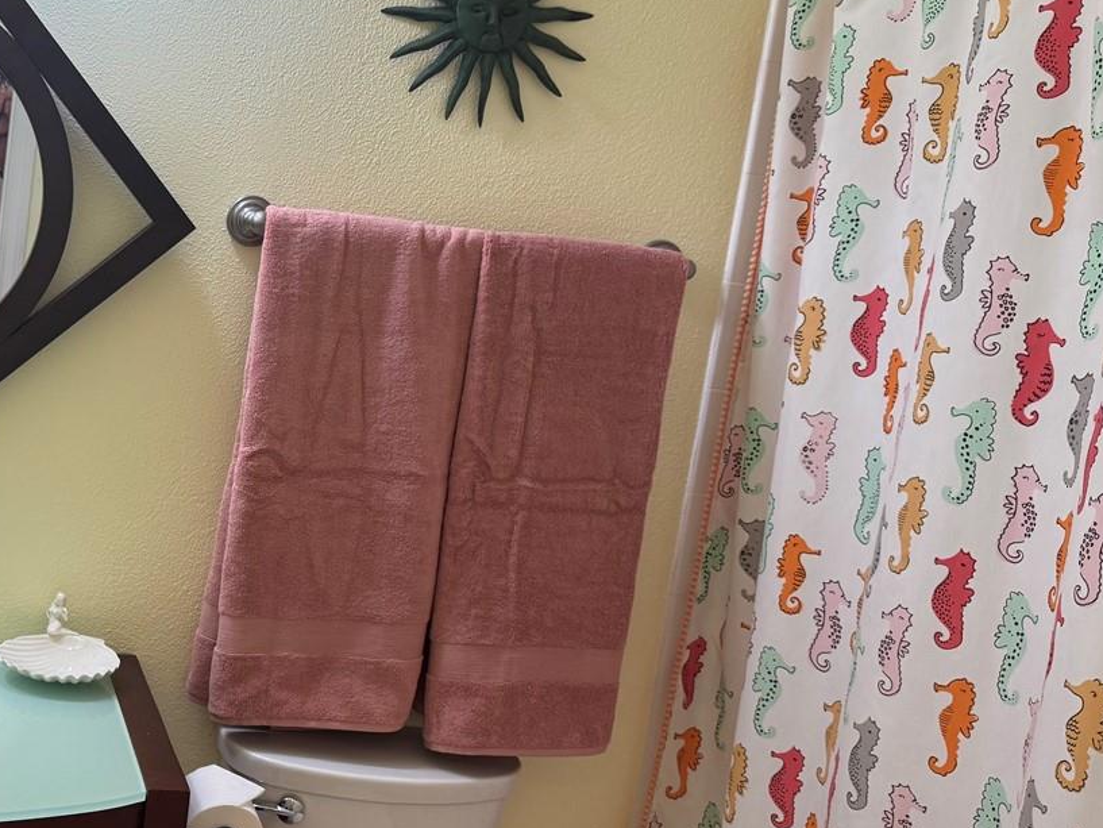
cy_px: 412
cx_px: 223
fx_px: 1498
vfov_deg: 30.9
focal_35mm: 47
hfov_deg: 38.9
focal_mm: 6.76
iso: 160
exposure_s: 1/60
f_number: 1.78
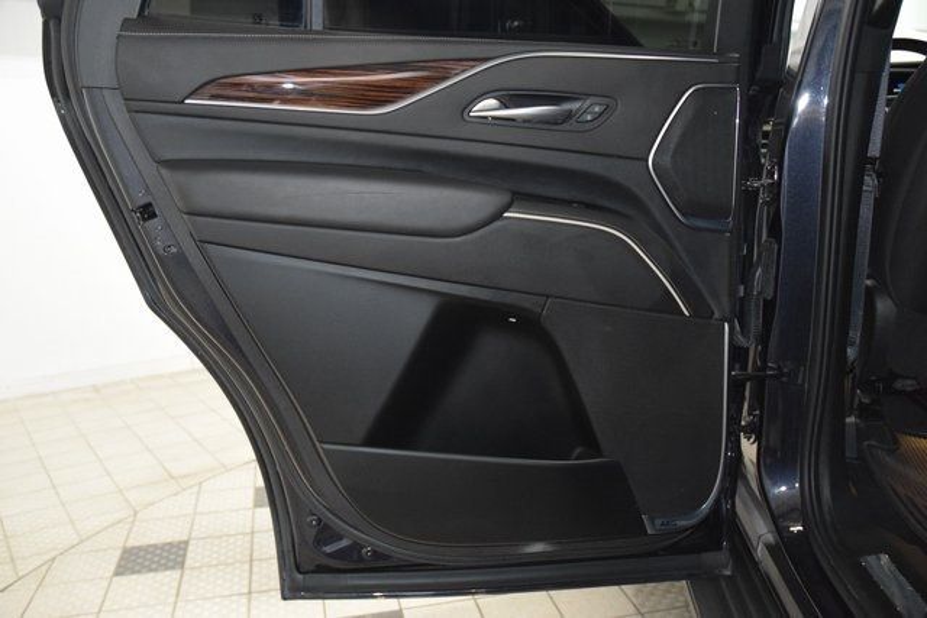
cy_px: 309
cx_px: 464
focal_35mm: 36
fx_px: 927
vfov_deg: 36.9
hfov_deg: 53.1
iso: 3200
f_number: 3.8
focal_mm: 24
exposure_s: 1/80
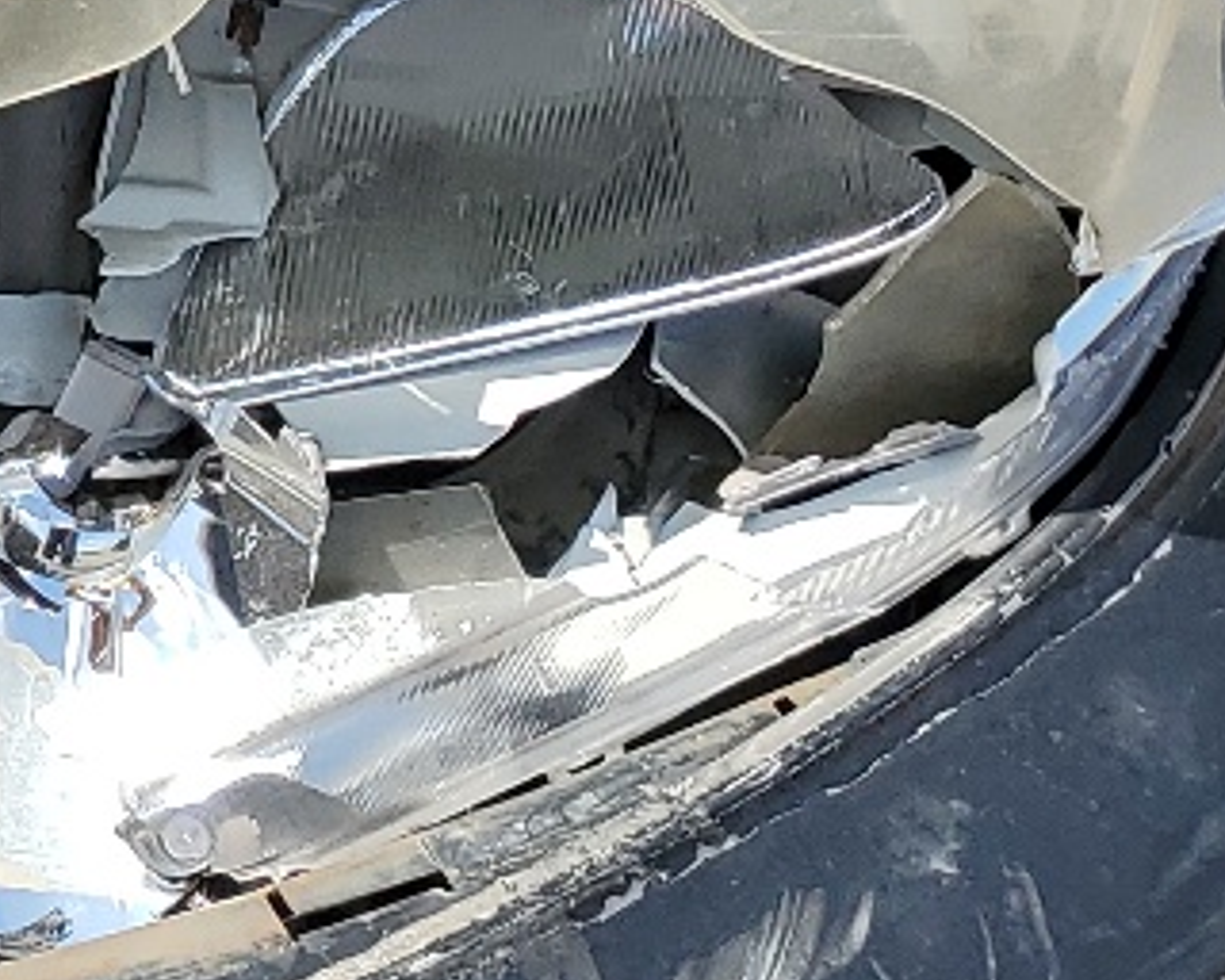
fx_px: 4604
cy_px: -632
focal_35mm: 127
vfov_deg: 11.5
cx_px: -1152
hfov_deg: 13.3
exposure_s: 1/2000
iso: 50
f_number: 1.5
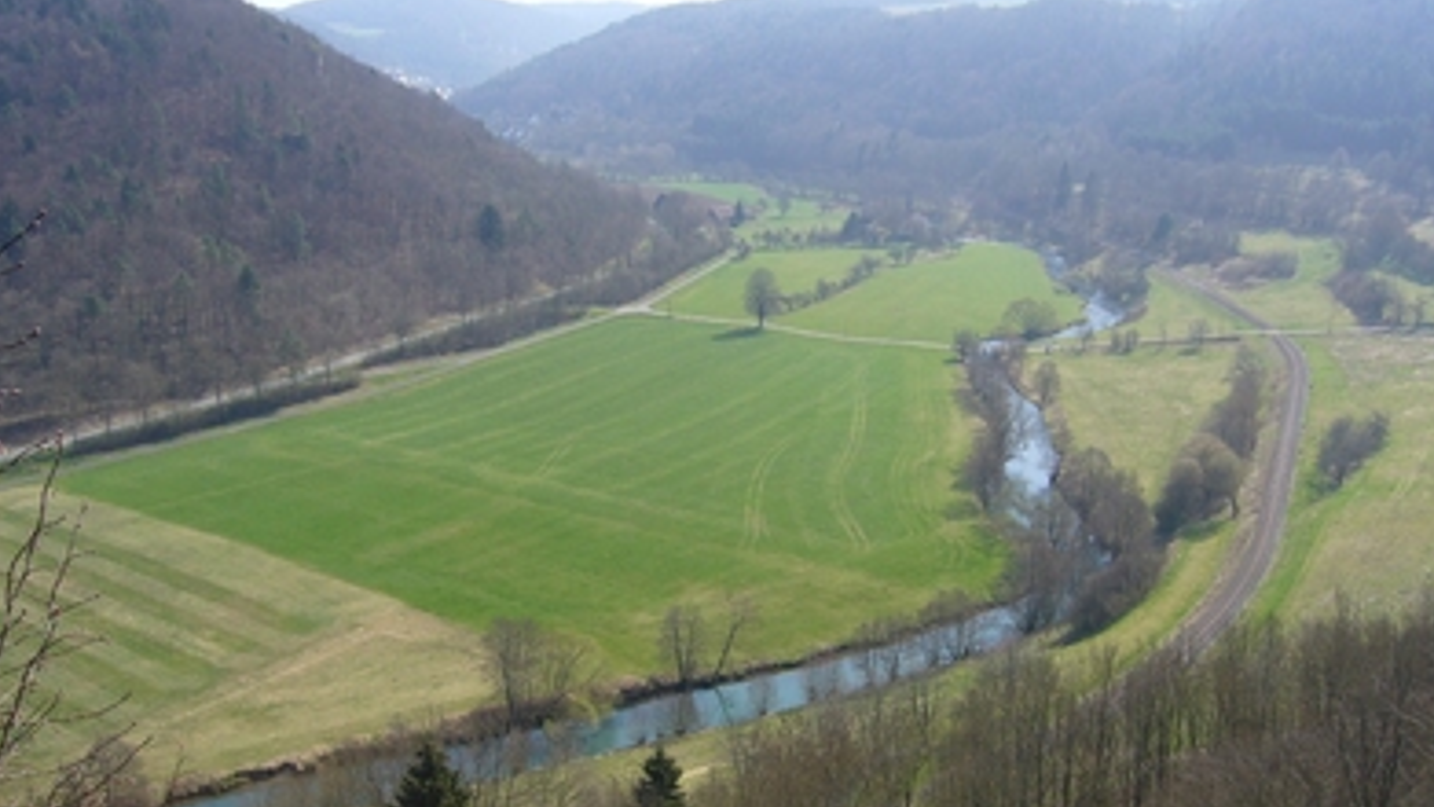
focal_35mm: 39
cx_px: 708
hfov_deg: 51.6
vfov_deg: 30.4
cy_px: 352
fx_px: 1483
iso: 80
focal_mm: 5.8
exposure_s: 1/160
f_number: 5.6
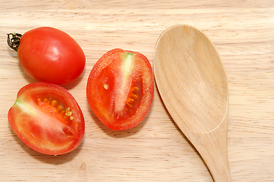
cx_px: 142
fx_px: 797
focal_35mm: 105
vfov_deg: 13.0
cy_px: 89
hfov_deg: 19.5
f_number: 8
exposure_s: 1/50
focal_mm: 60
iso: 100
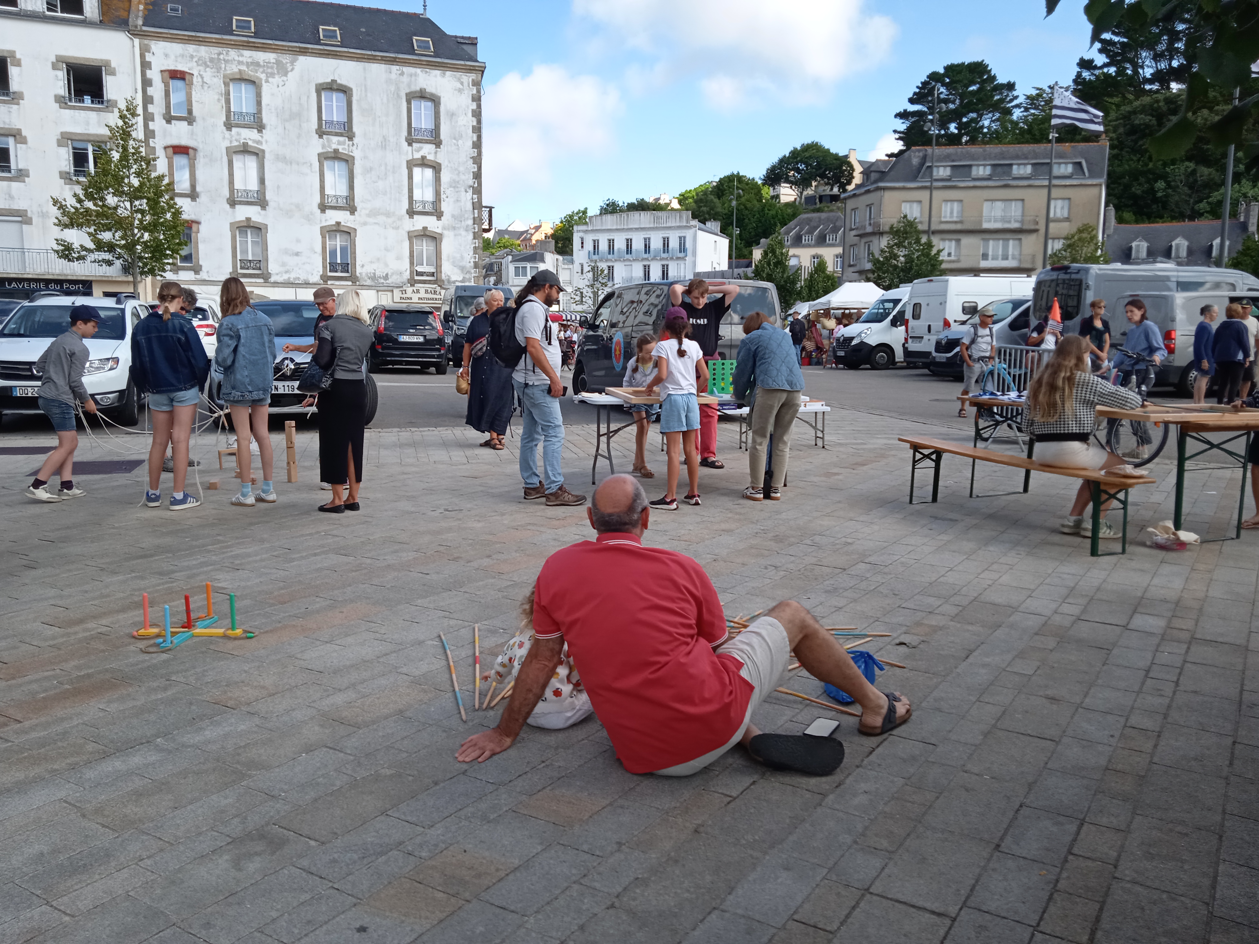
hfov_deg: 63.4
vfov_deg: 49.7
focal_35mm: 28
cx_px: 630
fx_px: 1018
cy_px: 472
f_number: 2.2
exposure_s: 1/458
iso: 100
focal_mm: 3.43
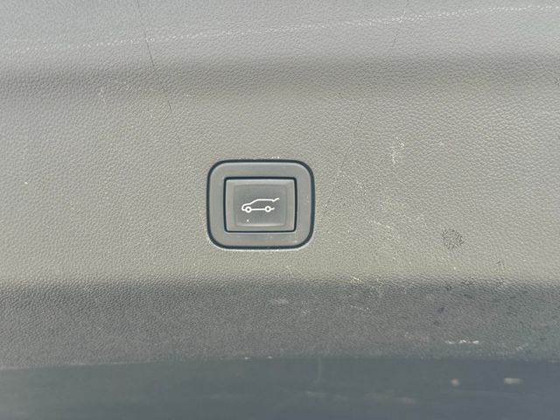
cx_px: 280
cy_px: 210
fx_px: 777
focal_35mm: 48
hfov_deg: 39.7
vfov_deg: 30.3
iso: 160
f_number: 1.78
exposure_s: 1/60
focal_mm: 6.76
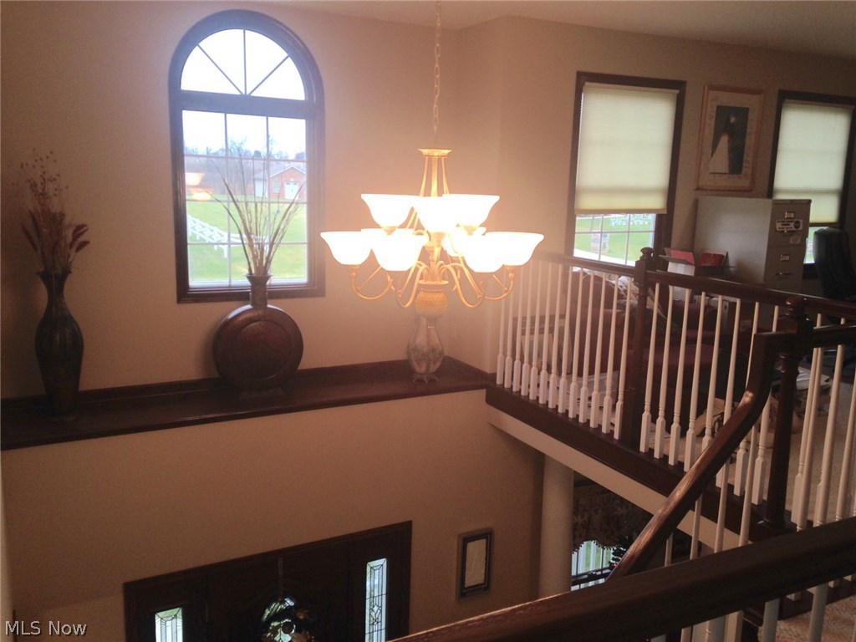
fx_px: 816
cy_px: 321
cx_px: 428
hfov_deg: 55.4
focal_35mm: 33
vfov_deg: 42.9
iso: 50
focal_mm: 4.12
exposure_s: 1/42
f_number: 2.4
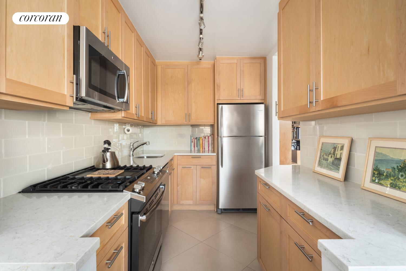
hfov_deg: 93.3
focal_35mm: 17
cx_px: 203
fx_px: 192
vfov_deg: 70.4
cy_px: 136
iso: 500
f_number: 22
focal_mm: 17
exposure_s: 6
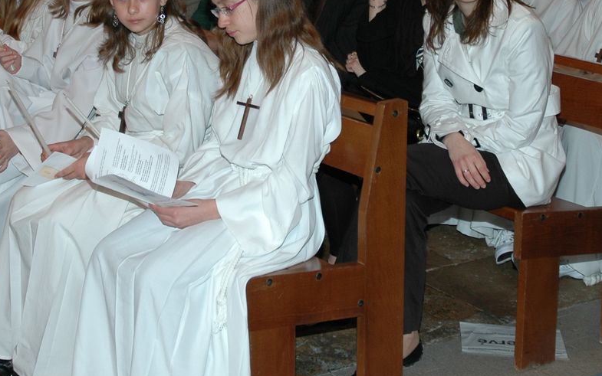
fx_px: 1296
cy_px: 33
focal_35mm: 79
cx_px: 259
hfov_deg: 26.1
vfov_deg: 16.3
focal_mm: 27
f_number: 3.8
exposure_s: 1/50
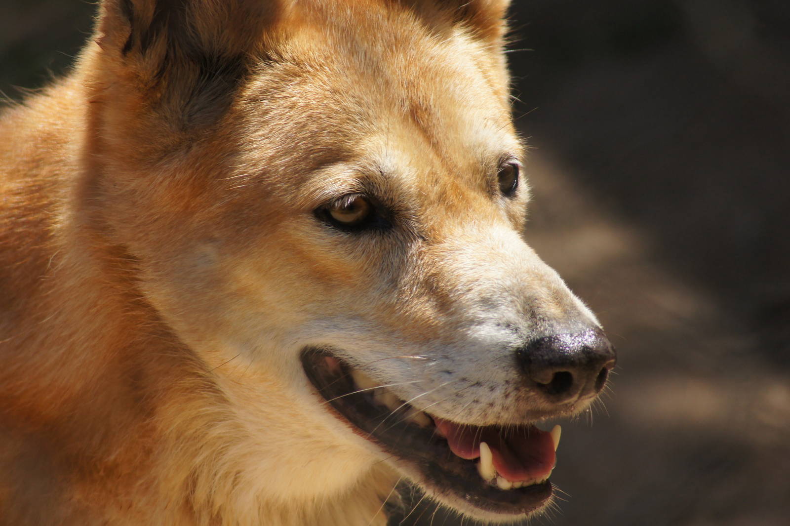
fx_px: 9869
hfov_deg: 4.6
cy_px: 263
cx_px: 395
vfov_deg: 3.1
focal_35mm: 450
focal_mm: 300
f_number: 8
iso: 400
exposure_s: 1/640
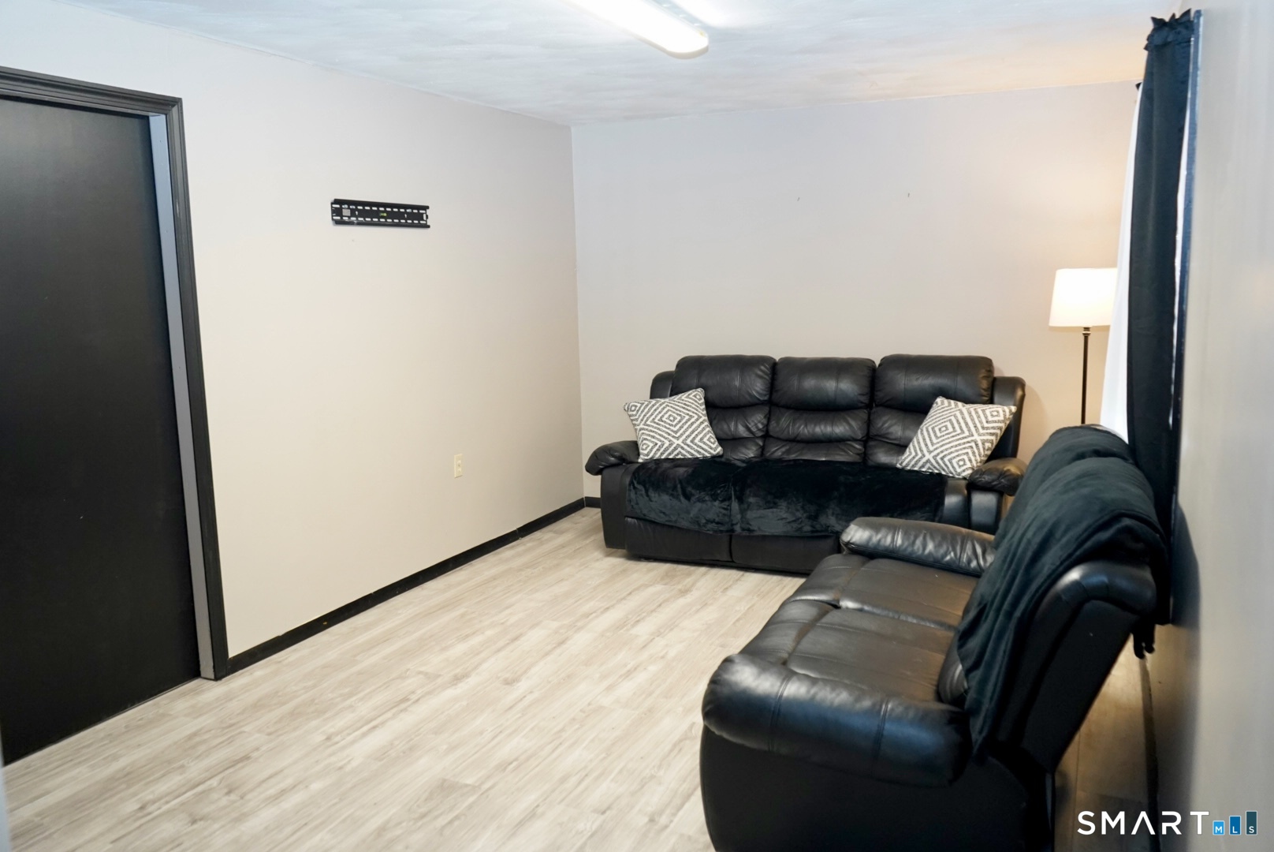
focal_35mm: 28
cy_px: 426
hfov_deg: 65.4
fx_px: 992
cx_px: 637
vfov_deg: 46.5
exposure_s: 1/160
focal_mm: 28
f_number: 3.5
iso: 3200
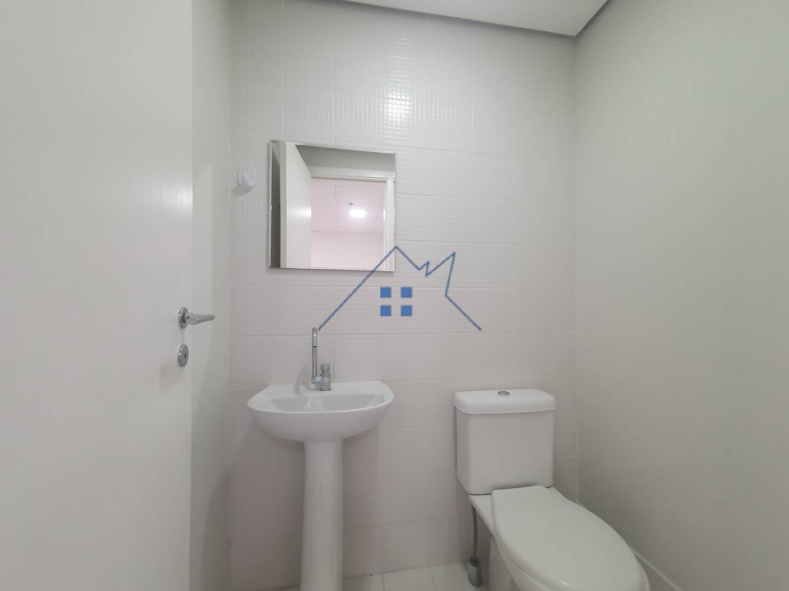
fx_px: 296
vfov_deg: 89.9
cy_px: 296
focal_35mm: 13
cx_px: 394
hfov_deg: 106.2
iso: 250
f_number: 2.2
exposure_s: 1/60
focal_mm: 1.8
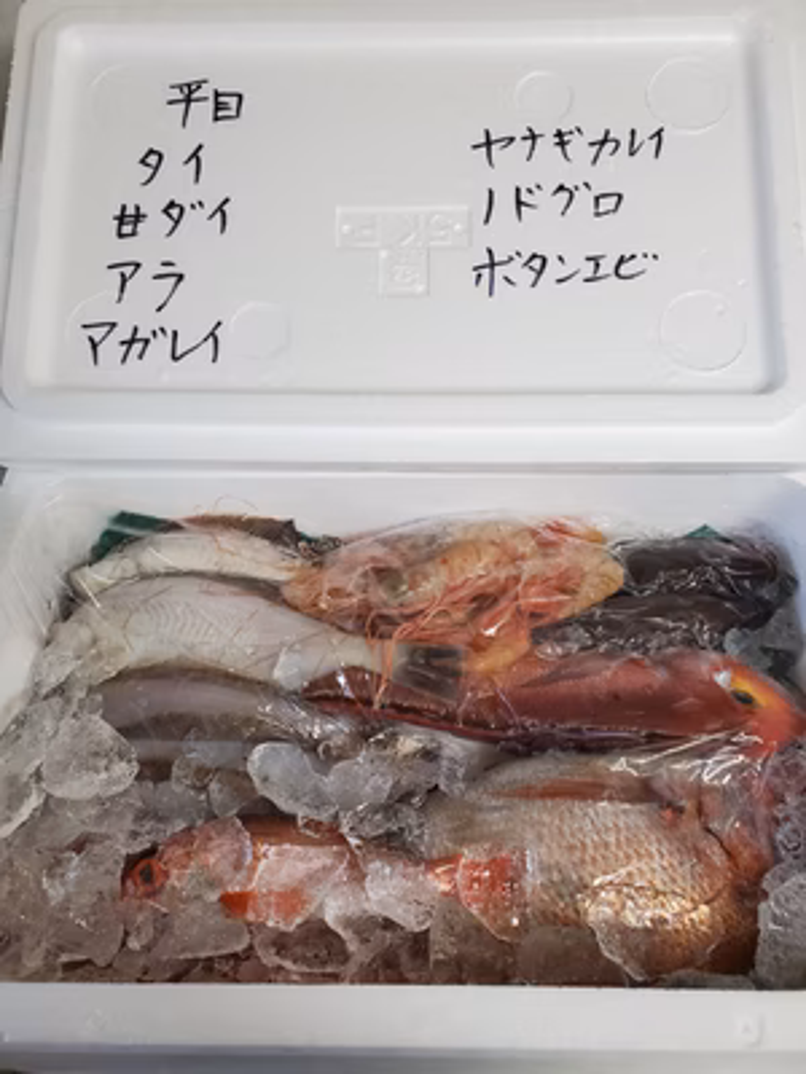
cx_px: 403
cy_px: 537
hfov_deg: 53.1
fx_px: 807
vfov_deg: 67.3
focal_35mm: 26
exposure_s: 1/50
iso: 250
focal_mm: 4.3
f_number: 2.4
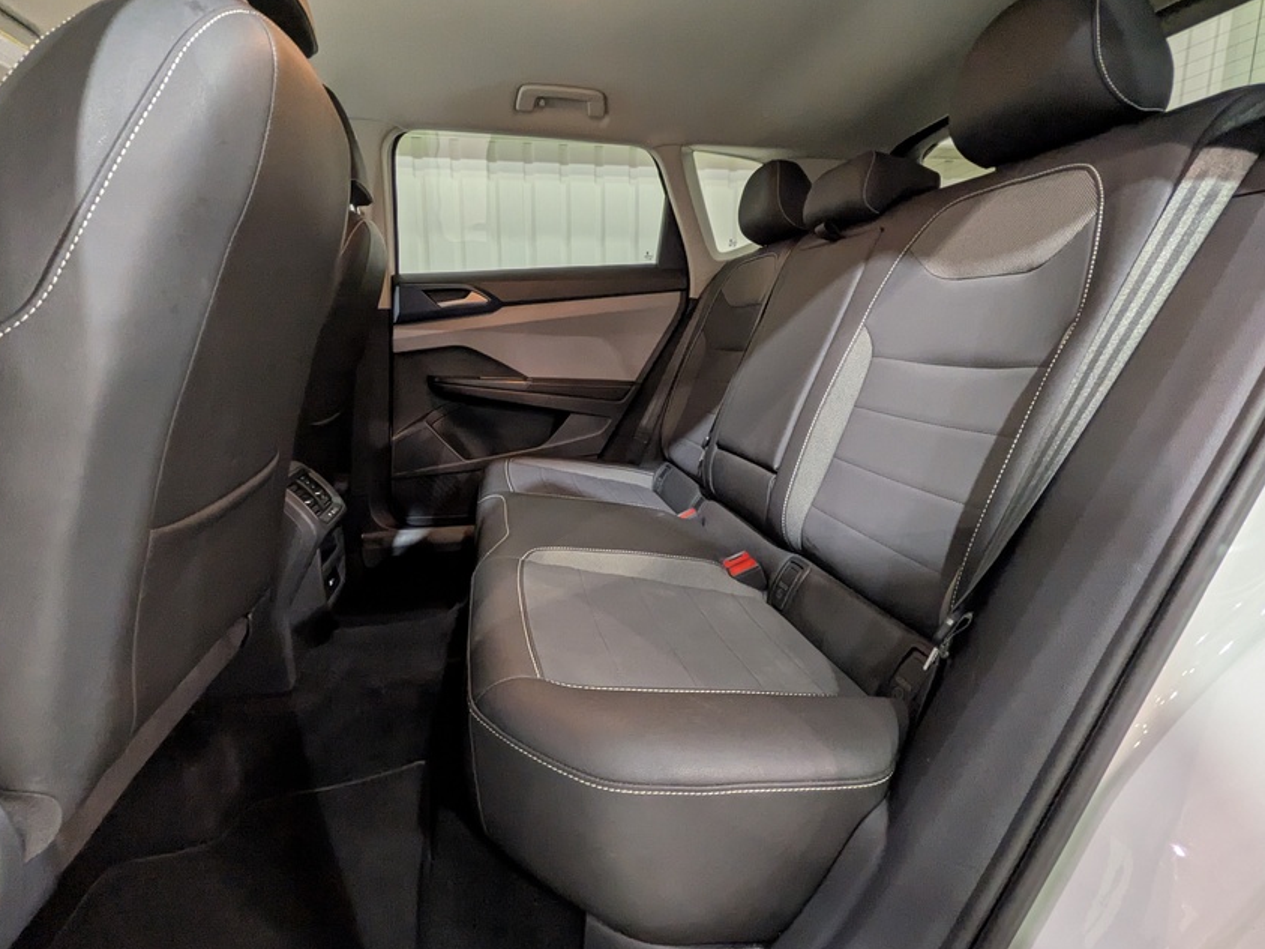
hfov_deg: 91.0
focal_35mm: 17
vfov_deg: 74.7
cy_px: 452
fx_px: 621
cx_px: 605
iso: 142
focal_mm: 1.83
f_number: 2.2
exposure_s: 1/24
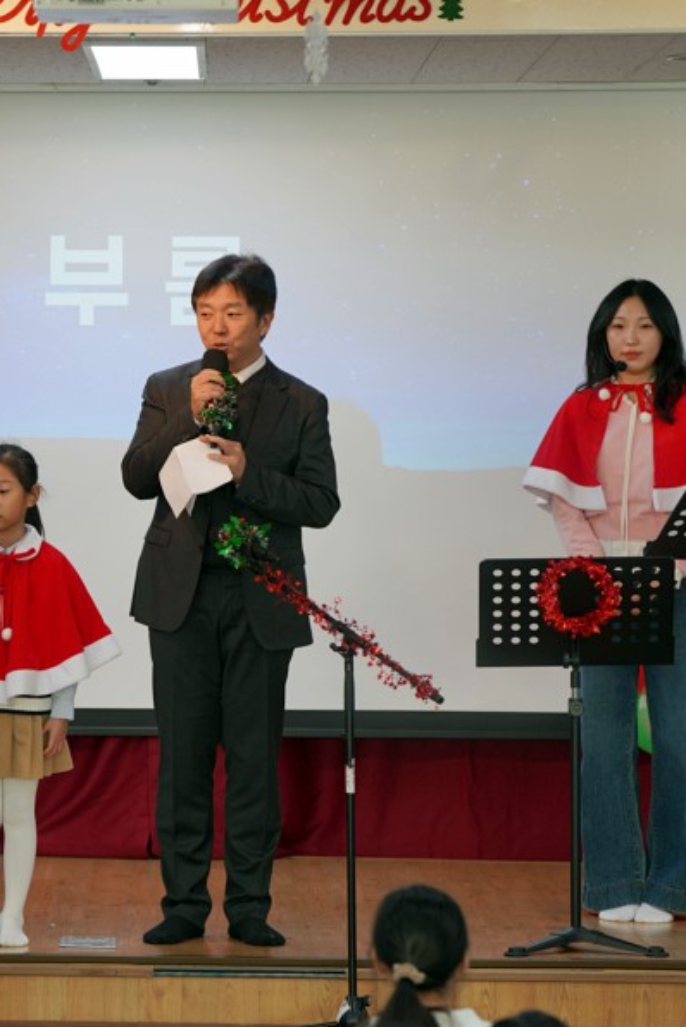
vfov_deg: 12.4
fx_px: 4739
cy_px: 514
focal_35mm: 166
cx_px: 64
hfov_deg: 8.3
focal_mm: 110
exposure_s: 1/160
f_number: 4
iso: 500
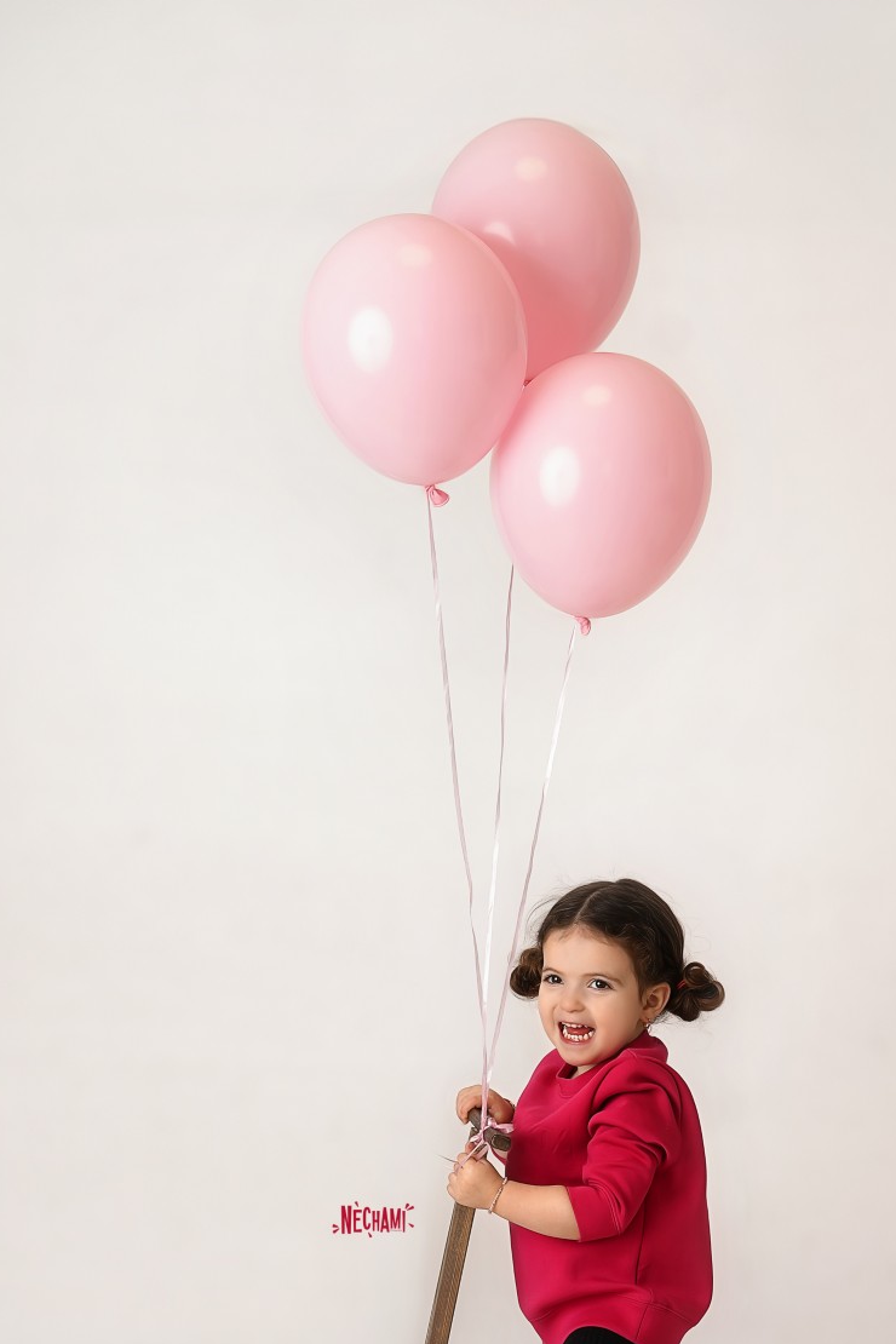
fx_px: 2725
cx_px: 564
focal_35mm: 73
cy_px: 972
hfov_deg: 18.6
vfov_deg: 27.4
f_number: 4
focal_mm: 50
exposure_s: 1/125
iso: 80
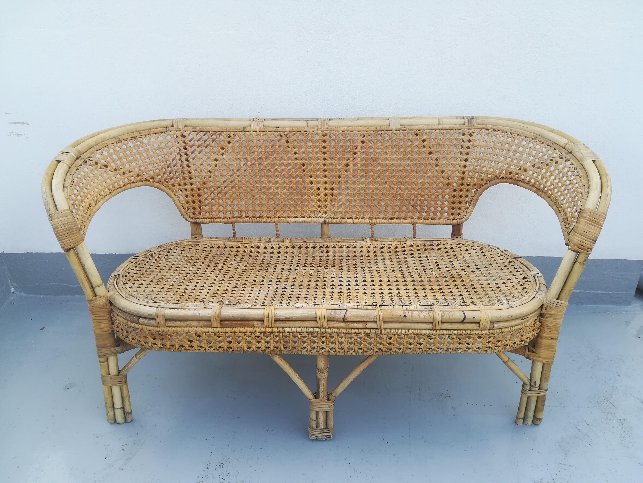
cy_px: 242
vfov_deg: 53.1
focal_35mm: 26
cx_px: 322
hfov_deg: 67.3
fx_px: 483
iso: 50
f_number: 2.2
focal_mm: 3.83
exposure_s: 1/222
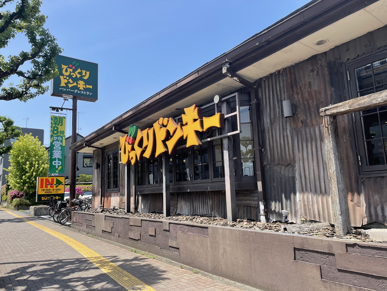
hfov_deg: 67.3
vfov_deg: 53.1
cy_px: 146
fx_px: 291
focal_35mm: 26
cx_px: 194
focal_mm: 4.2
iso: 32
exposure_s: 1/1984
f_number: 1.6
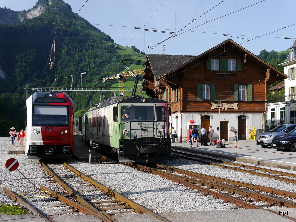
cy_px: 111
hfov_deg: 41.2
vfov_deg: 31.5
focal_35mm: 46
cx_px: 148
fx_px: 393
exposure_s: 1/250
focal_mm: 23
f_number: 8
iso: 160
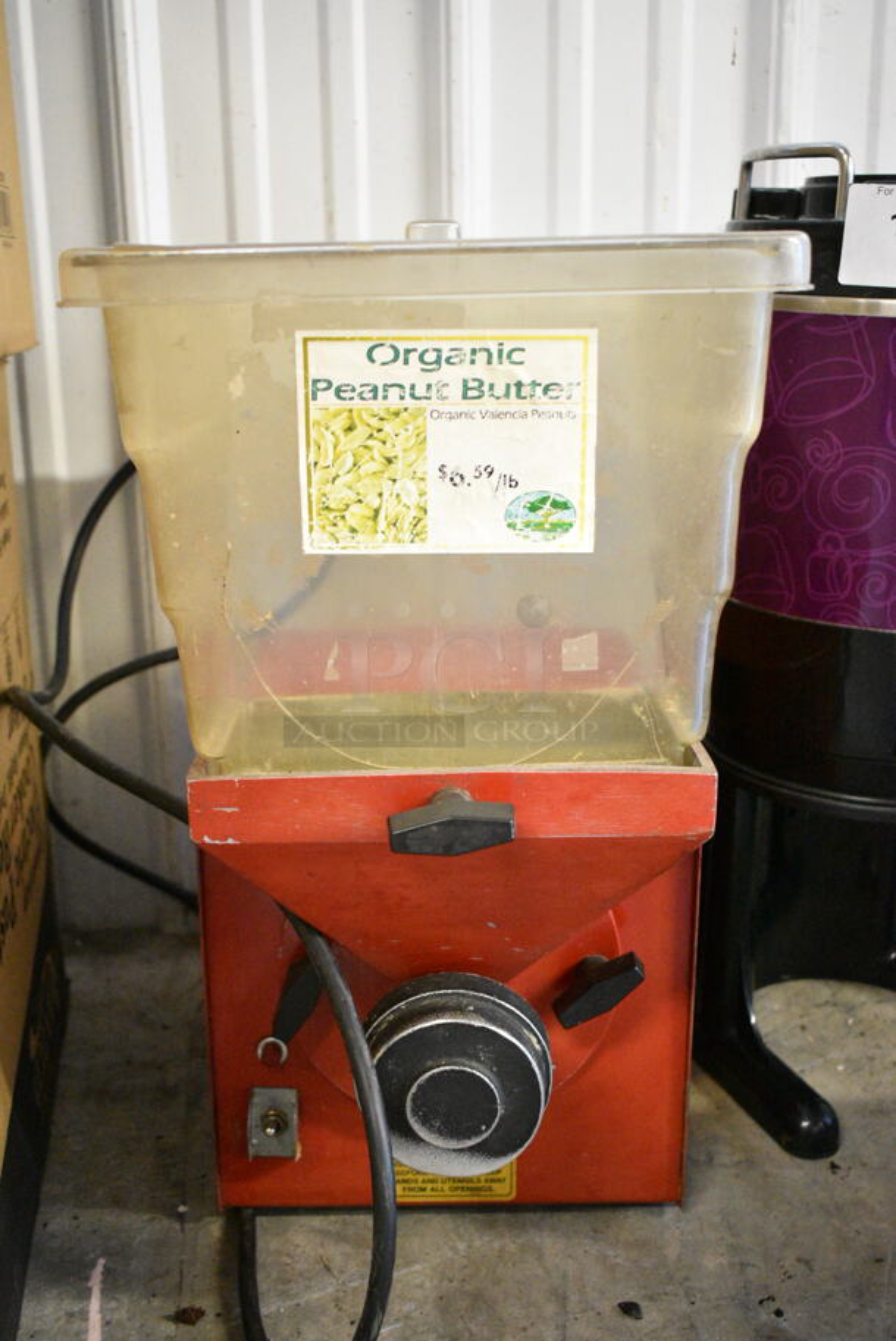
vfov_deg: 51.3
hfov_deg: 35.5
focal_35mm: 38
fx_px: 1398
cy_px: 670
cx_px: 448
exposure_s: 1/100
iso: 6400
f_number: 4
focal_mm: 25
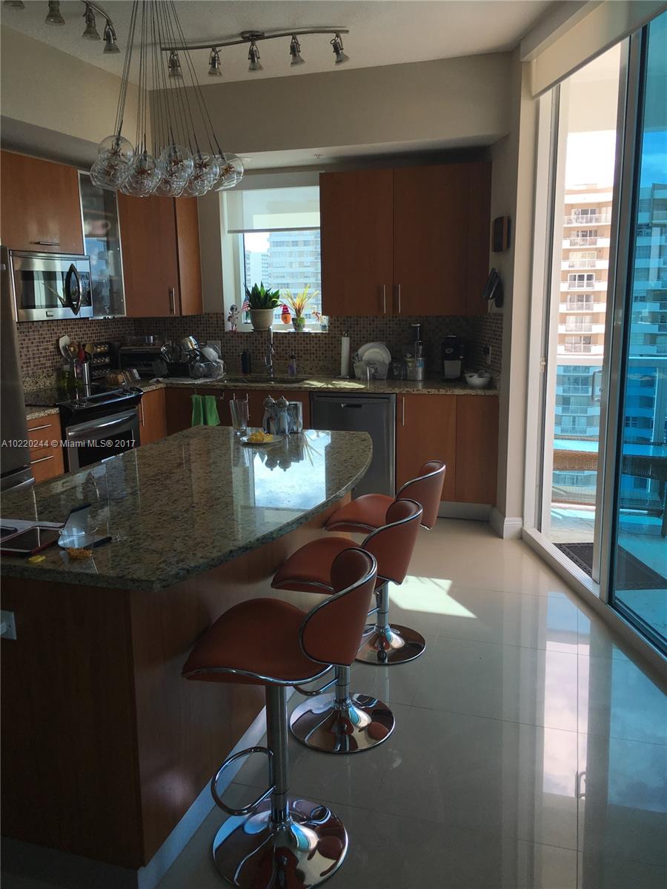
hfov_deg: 48.2
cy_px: 444
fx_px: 745
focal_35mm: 29
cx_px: 334
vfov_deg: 61.7
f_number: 2.2
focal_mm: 4.15
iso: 25
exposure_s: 1/320
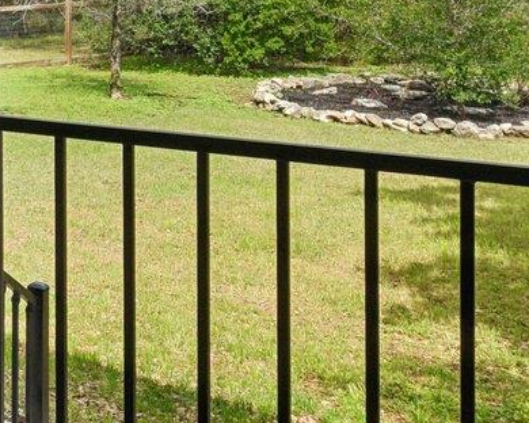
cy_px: -55
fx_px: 1080
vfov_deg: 21.0
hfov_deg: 21.7
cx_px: -320
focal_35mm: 69
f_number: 8
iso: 100
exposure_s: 1/320
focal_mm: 14
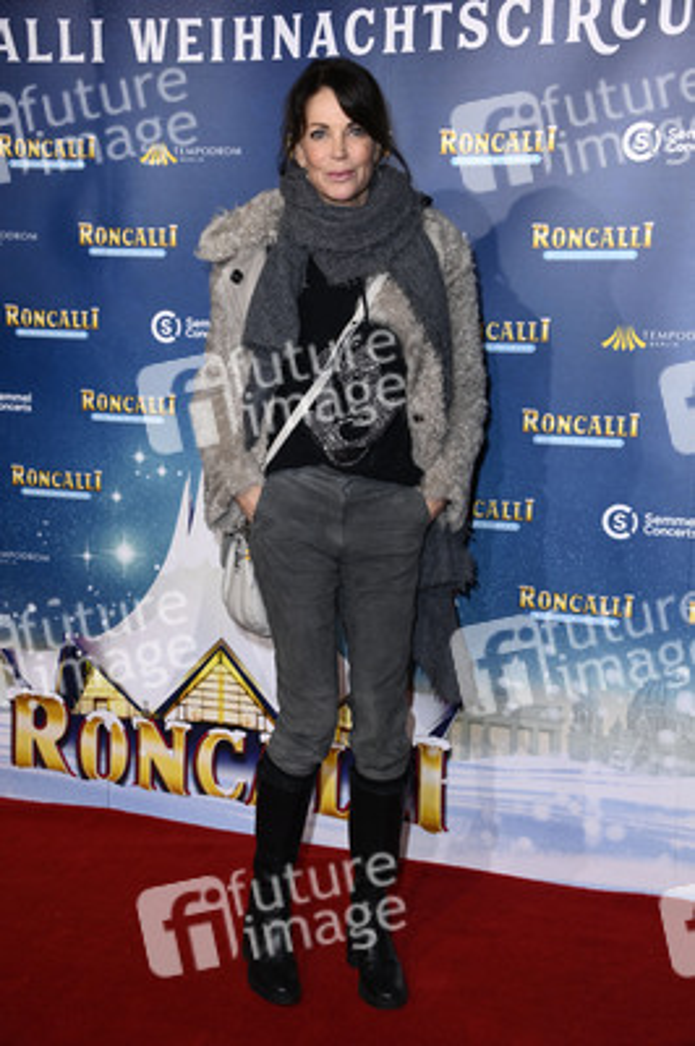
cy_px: 523
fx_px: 1392
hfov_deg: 28.0
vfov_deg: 41.1
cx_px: 348
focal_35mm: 48
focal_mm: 48
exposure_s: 1/250
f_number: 5.6
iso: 1250
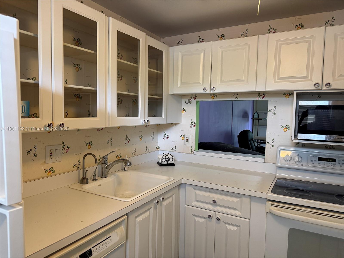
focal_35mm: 24
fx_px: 239
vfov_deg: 56.8
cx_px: 172
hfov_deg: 71.6
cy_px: 129
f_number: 1.78
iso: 200
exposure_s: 1/60
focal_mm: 6.76
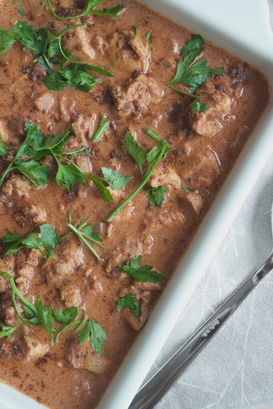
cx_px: 136
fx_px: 546
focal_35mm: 48
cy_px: 204
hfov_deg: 28.1
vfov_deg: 41.1
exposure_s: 1/50
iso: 1600
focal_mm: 32
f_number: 7.1
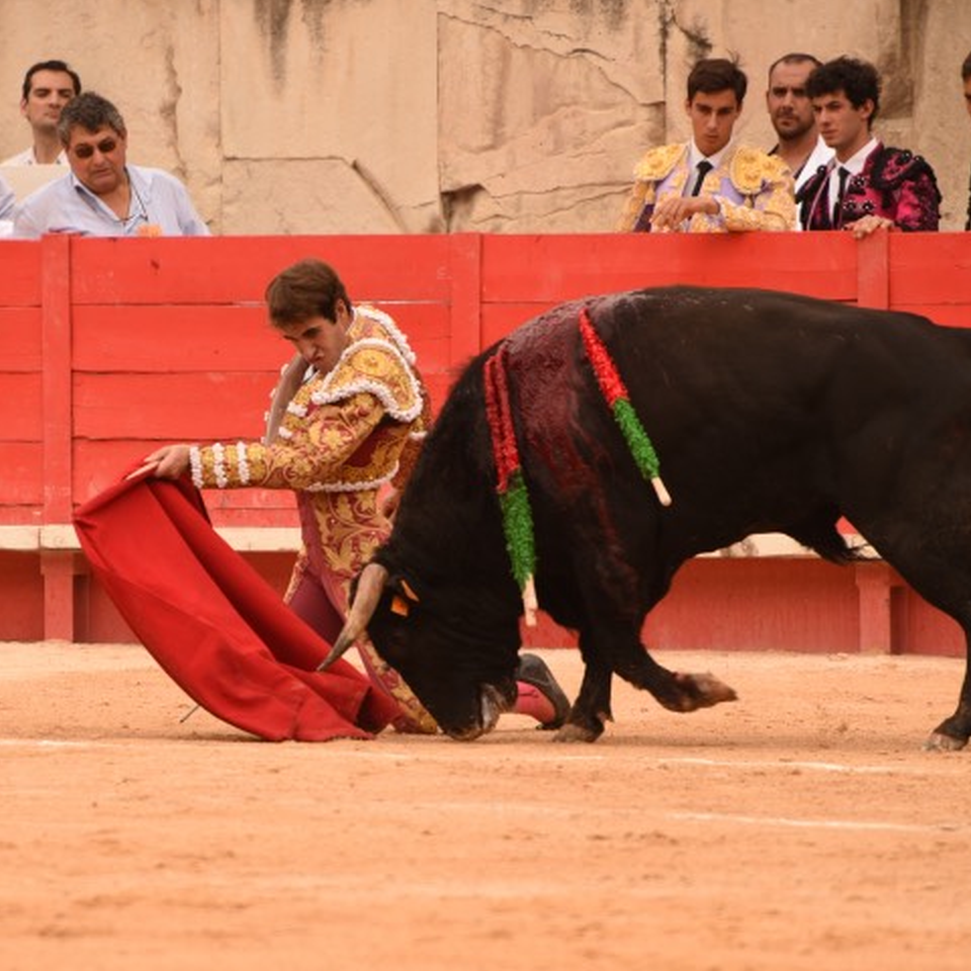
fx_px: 15170
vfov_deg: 3.7
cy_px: 527
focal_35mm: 478
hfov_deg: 3.7
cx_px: 376
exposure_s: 1/640
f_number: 7.1
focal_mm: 300
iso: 400
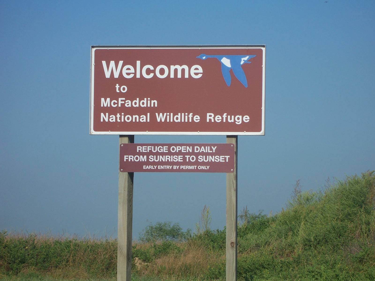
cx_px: 188
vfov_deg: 8.5
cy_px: 140
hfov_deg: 11.3
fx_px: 1896
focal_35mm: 175
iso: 80
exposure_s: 1/350
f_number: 6.7
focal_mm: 30
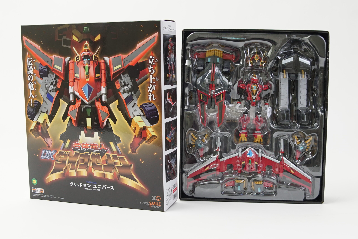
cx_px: 179
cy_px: 120
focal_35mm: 45
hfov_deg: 43.6
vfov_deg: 29.9
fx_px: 448
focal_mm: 30
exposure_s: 1/40
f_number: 5.6
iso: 1000
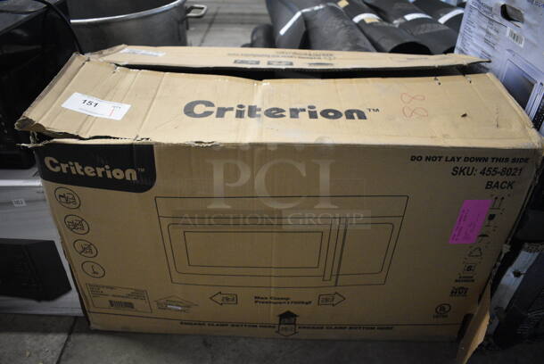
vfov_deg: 48.0
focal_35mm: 27
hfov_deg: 67.3
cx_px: 272
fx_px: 408
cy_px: 182
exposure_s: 1/125
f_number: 3.5
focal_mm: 18
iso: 3200
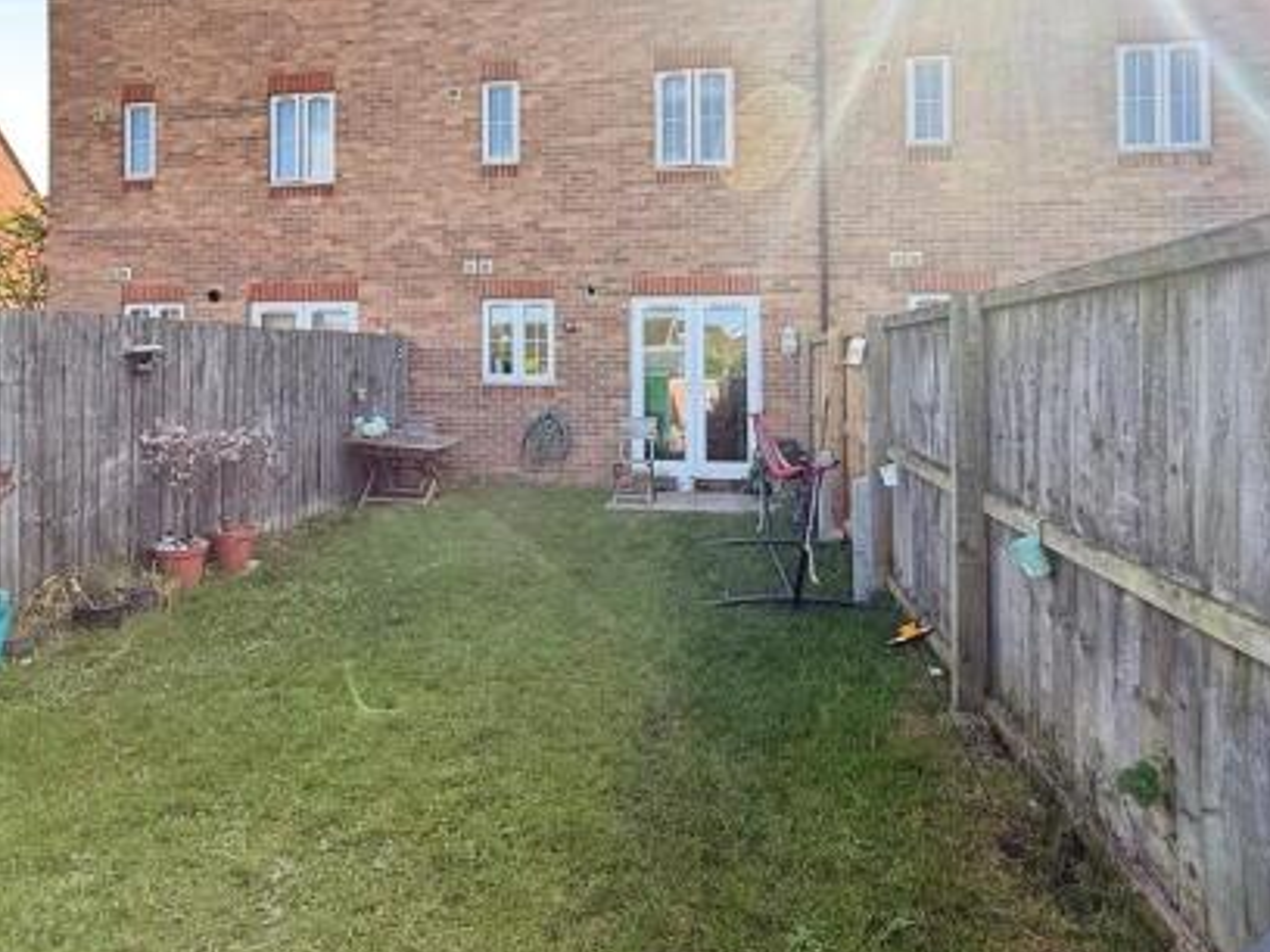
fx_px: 734
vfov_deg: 65.2
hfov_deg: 81.7
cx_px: 602
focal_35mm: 20
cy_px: 372
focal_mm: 2.22
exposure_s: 1/482
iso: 50
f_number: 2.2
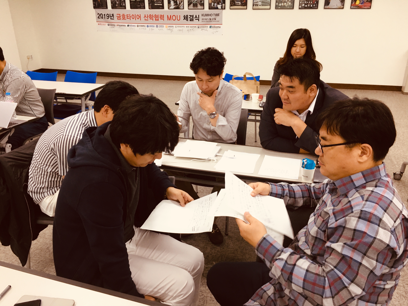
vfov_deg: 48.2
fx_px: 342
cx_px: 204
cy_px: 153
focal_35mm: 29
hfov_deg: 61.7
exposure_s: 1/30
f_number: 2.2
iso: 100
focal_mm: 4.15
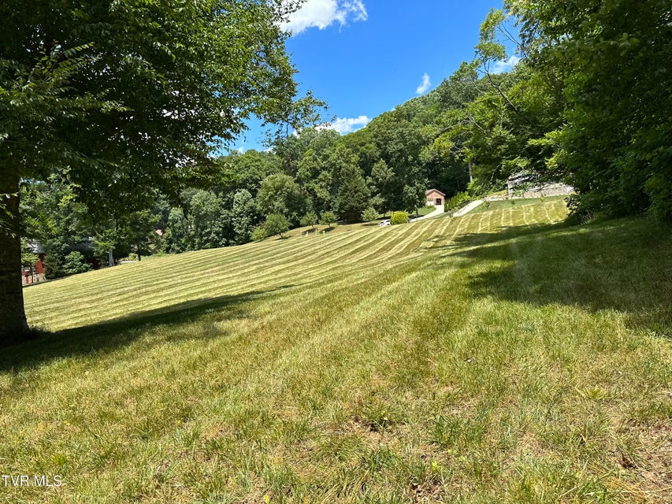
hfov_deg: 71.6
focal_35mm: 24
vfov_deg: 56.8
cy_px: 252
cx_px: 336
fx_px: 466
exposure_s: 1/2469
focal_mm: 6.86
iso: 80
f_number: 1.78
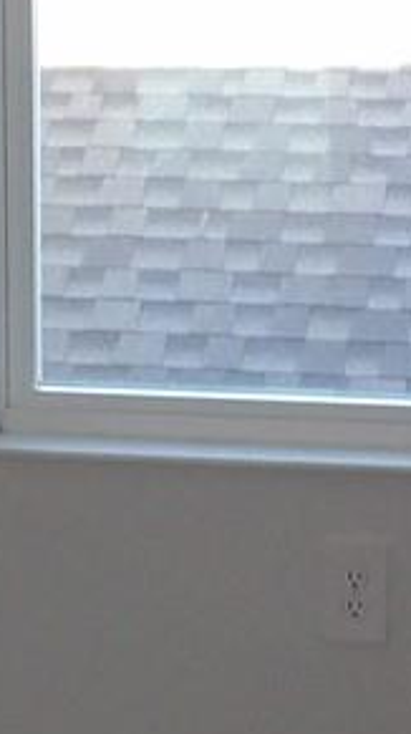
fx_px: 2799
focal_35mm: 144
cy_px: 429
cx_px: 265
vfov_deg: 14.9
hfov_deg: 8.4
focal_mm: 4.3
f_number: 3.2
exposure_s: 1/33
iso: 153
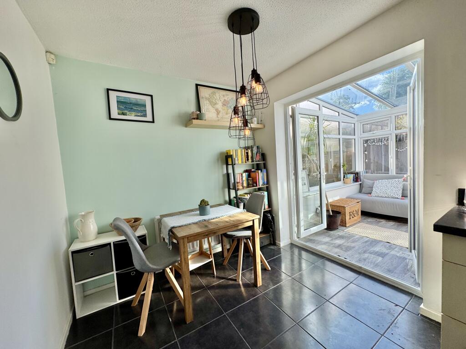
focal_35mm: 14
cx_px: 233
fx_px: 188
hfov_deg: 102.1
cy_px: 174
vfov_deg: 85.7
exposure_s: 1/214
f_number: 2.2
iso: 40
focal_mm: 2.22
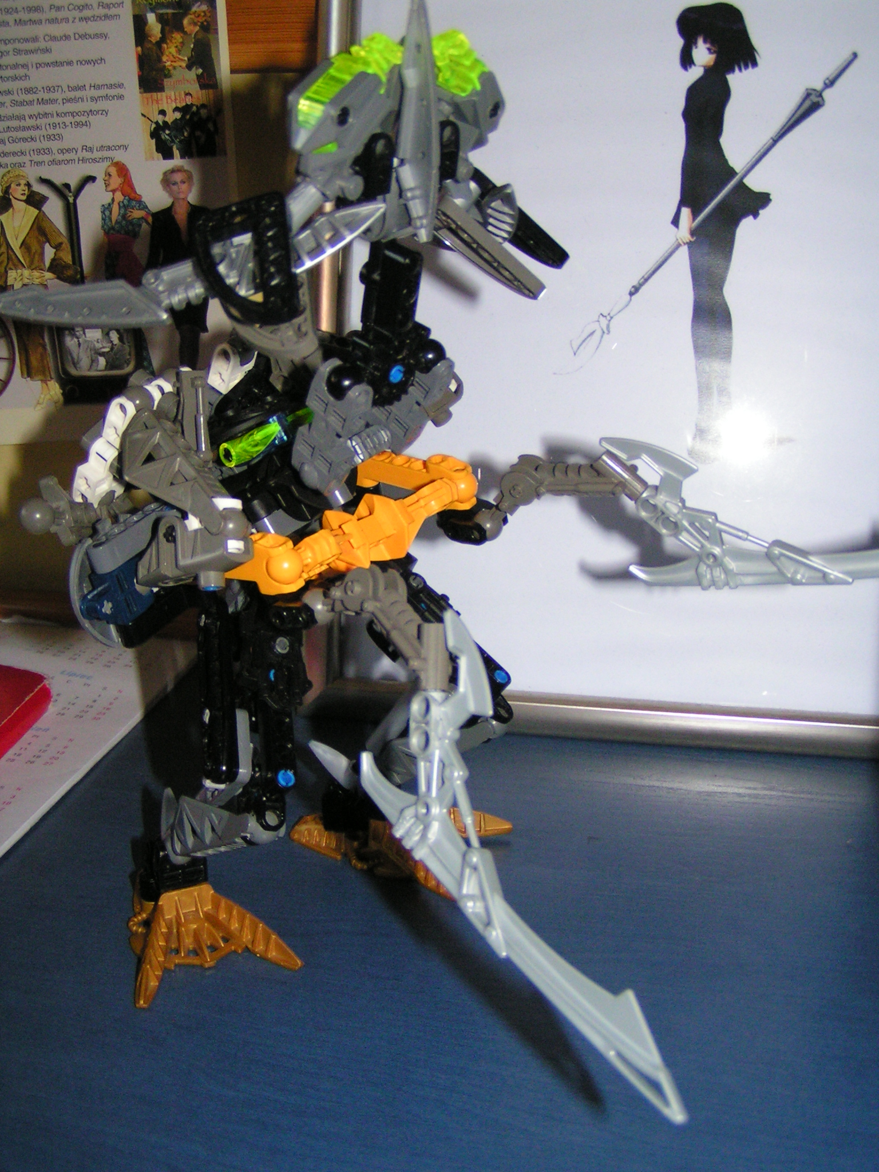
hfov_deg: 37.7
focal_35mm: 38
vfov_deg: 49.0
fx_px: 1287
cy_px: 586
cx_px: 440
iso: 200
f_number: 2.8
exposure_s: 1/40
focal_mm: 5.8
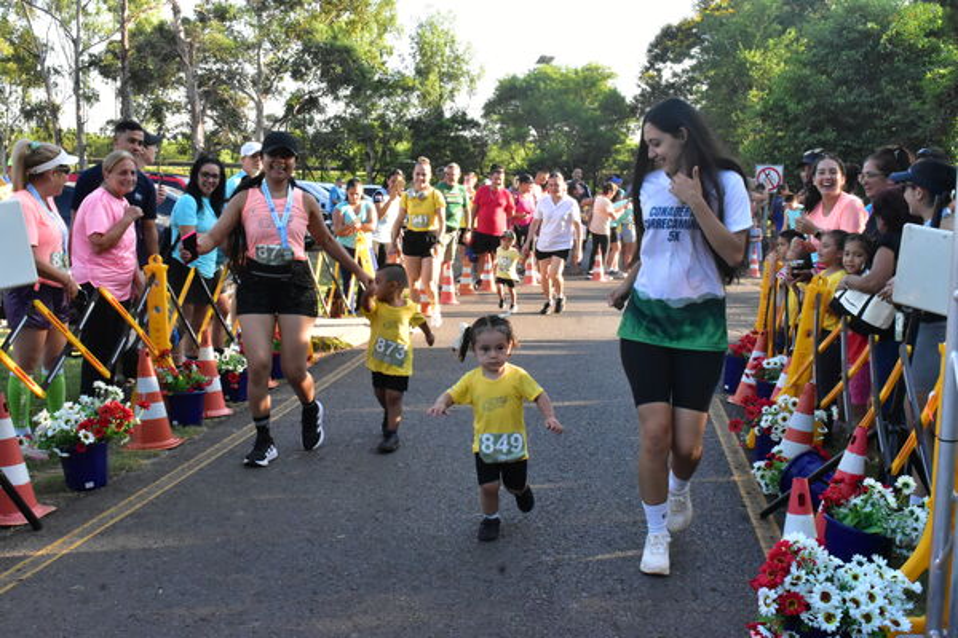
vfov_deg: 31.9
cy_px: 319
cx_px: 479
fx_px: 1118
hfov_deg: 46.4
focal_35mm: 42
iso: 3200
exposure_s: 1/250
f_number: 22
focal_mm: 28
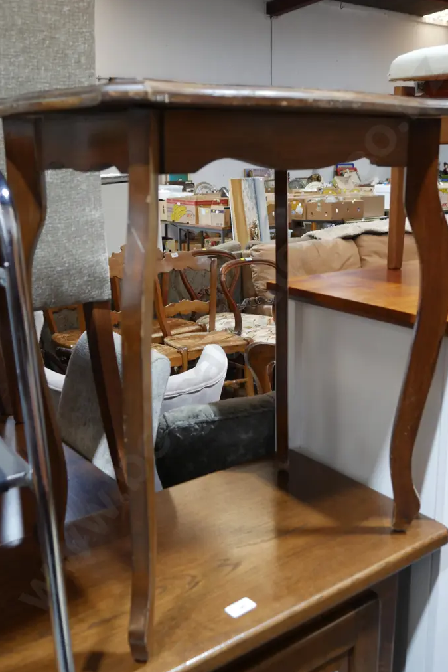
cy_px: 337
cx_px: 233
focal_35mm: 40
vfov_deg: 48.5
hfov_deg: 33.4
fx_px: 746
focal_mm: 19
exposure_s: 1/60
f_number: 4.1
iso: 500
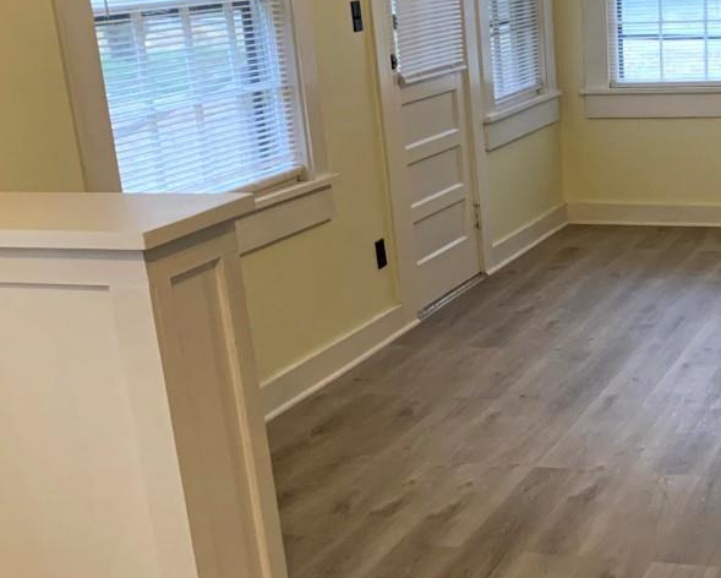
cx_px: 646
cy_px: 392
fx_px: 1324
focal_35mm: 62
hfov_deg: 29.3
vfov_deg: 24.5
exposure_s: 1/60
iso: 320
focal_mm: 4.25
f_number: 1.8
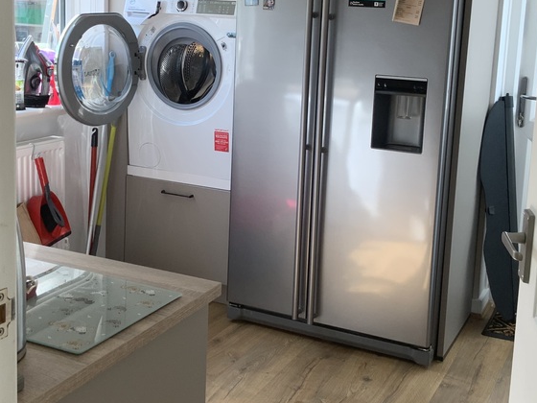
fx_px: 822
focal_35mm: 53
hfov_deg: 36.1
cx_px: 244
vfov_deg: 27.4
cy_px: 134
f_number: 1.8
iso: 32
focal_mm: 3
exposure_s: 1/120
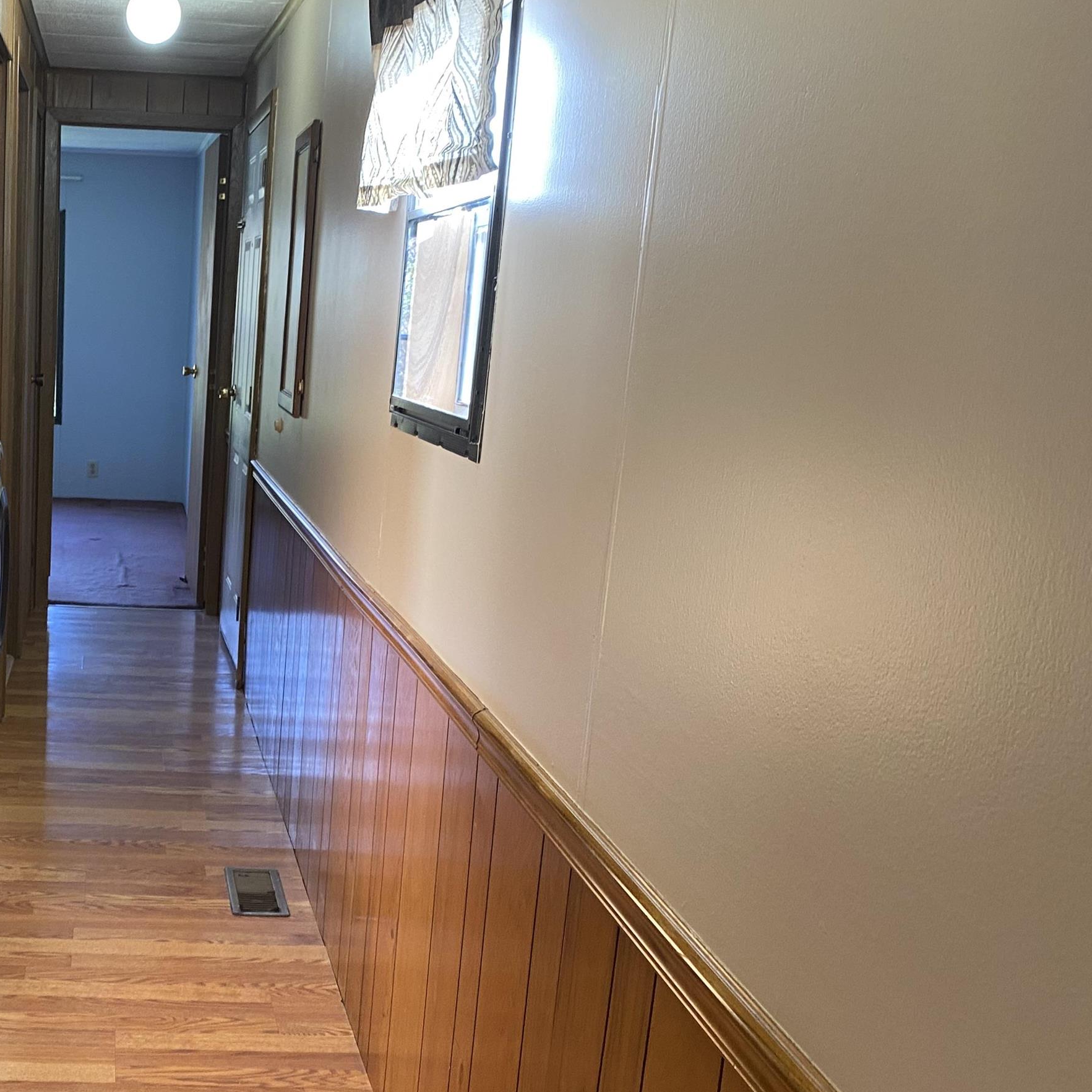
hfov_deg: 39.7
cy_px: 601
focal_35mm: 40
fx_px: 1428
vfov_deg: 41.8
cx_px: 176
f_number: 1.8
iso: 125
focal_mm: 4.25
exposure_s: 1/60
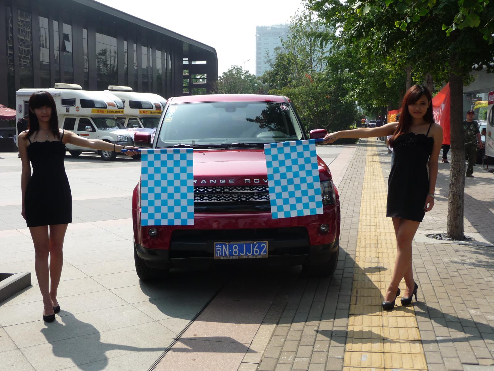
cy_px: 186
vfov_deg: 33.6
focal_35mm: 43
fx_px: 614
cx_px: 247
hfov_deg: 43.9
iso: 100
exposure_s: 1/500
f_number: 4
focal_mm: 7.1
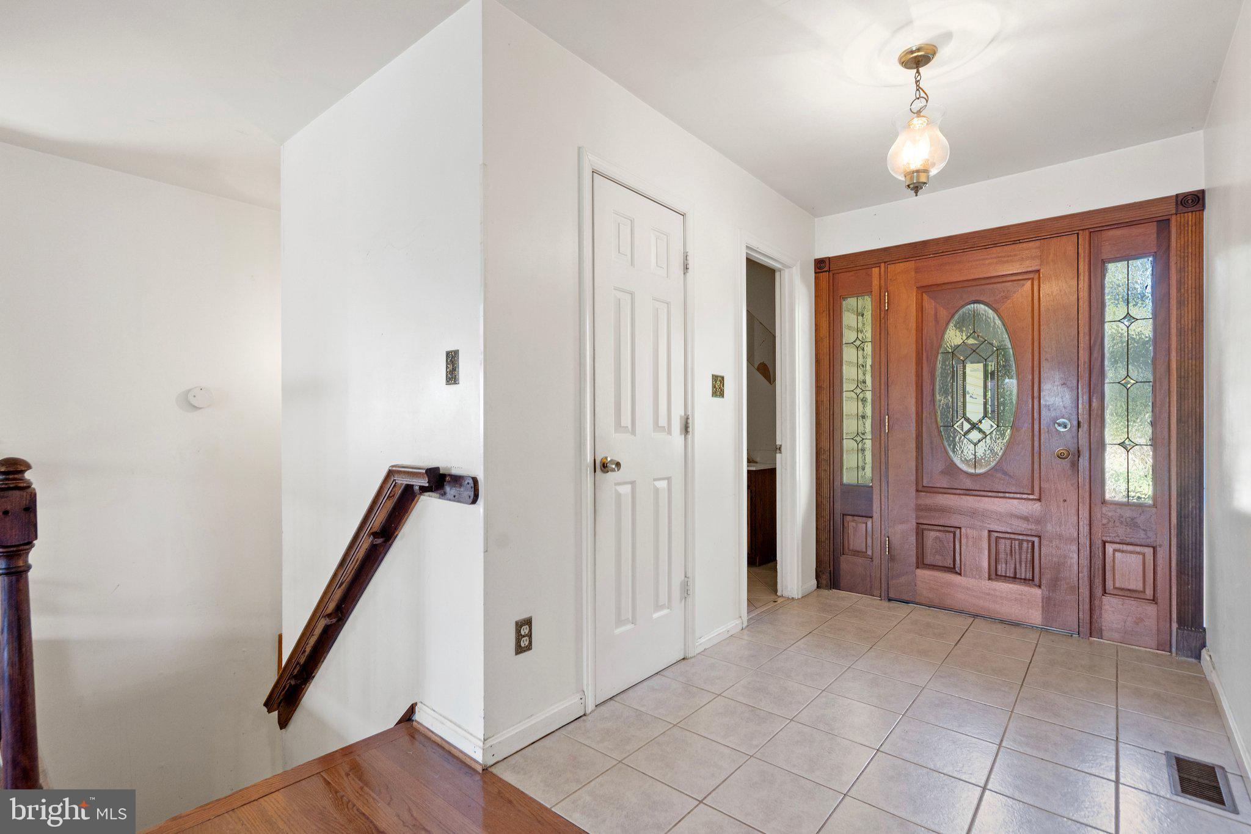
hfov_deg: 96.7
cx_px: 626
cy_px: 417
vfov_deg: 73.7
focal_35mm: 16
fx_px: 556
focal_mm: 16
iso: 500
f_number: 8
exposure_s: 1/3
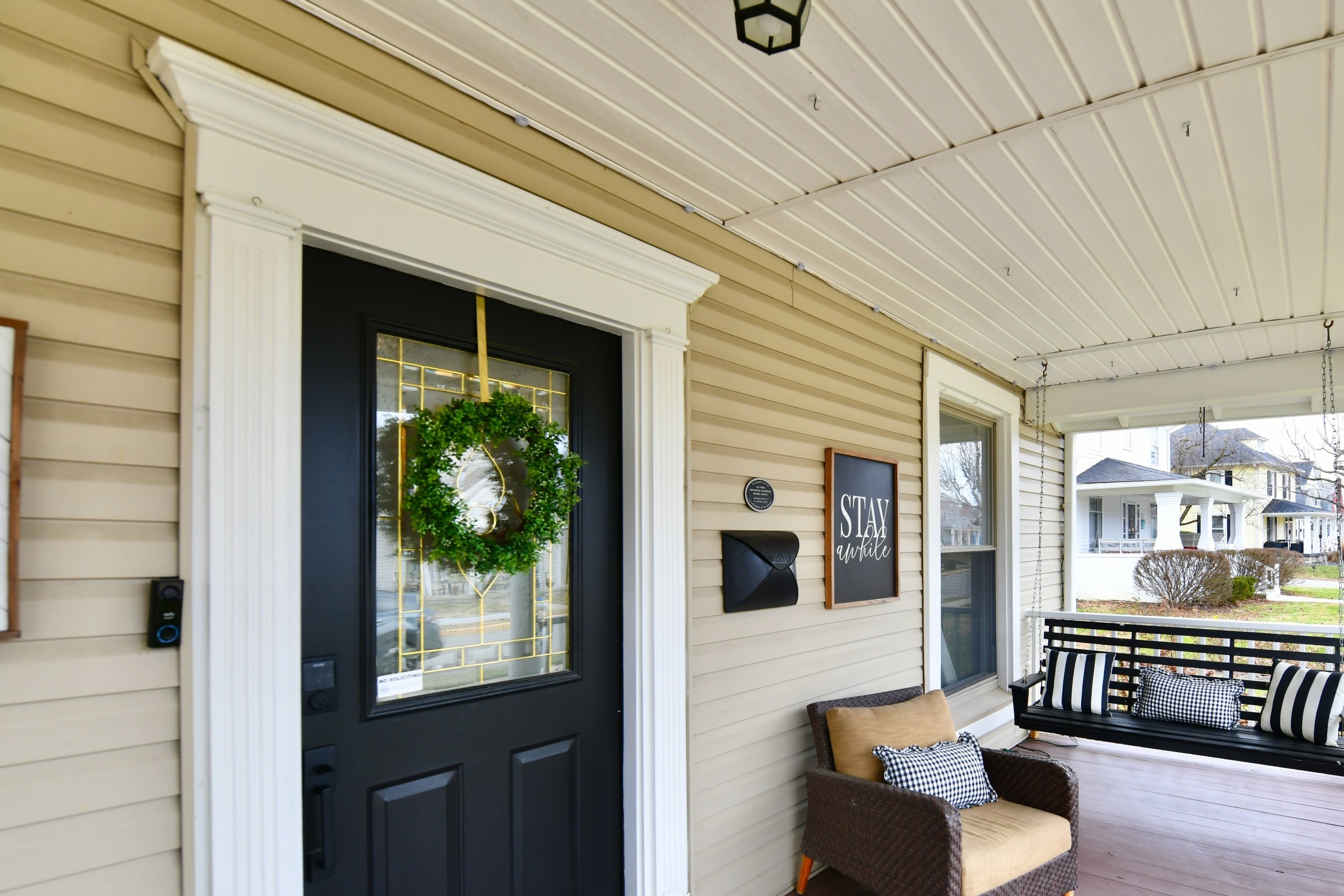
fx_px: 672
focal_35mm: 18
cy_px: 564
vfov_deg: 66.3
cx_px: 818
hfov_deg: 88.6
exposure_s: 1/160
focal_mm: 14
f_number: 6.3
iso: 400
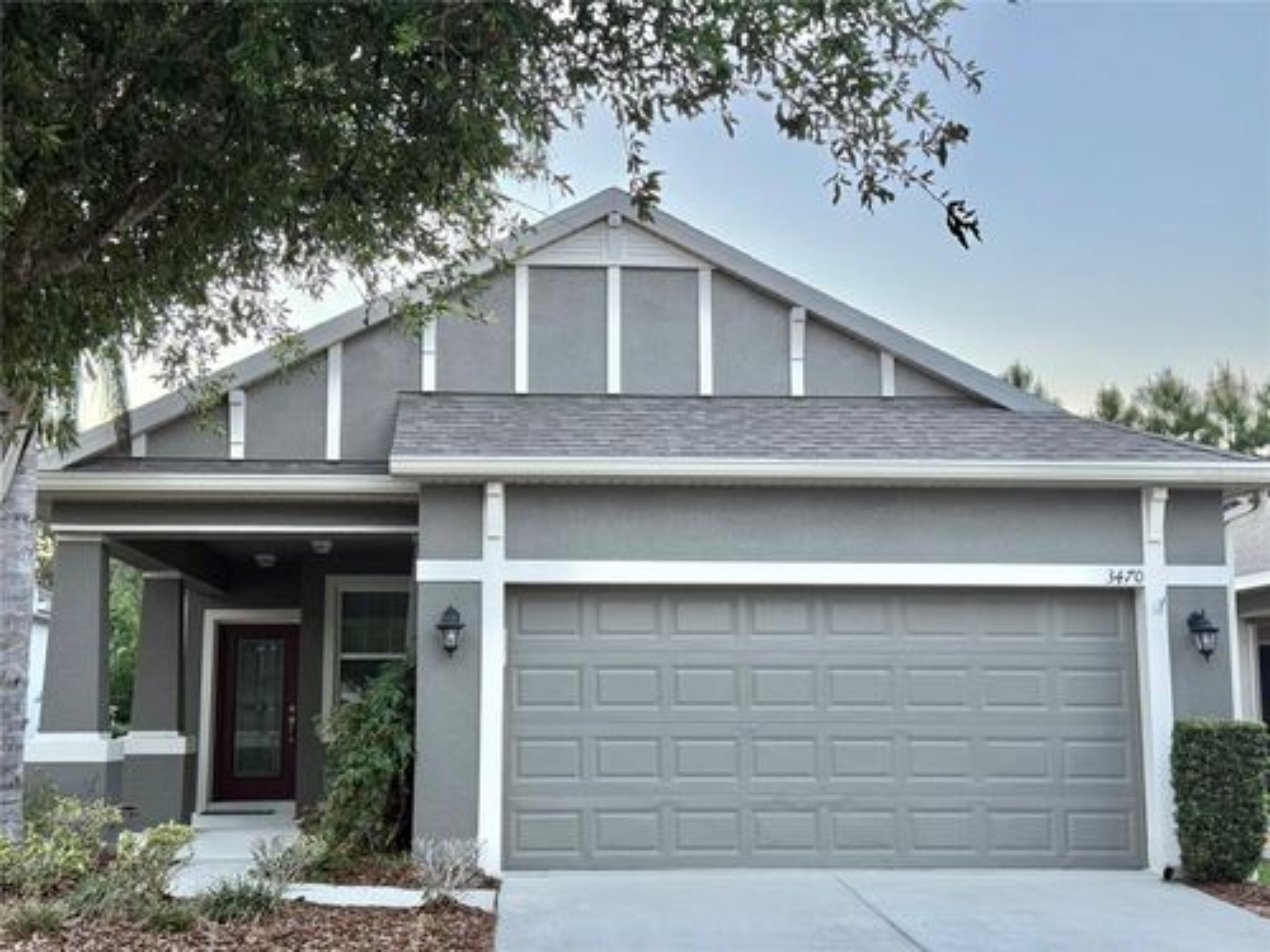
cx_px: 635
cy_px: 476
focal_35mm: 48
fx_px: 1761
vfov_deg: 30.3
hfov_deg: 39.7
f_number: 1.78
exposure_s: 1/60
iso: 125
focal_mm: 6.76
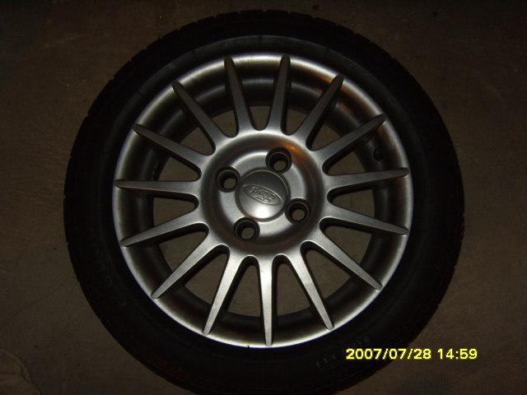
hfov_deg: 52.6
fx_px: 533
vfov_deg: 40.7
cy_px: 198
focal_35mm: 35
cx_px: 264
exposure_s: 1/30
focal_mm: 7.4
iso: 100
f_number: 2.8
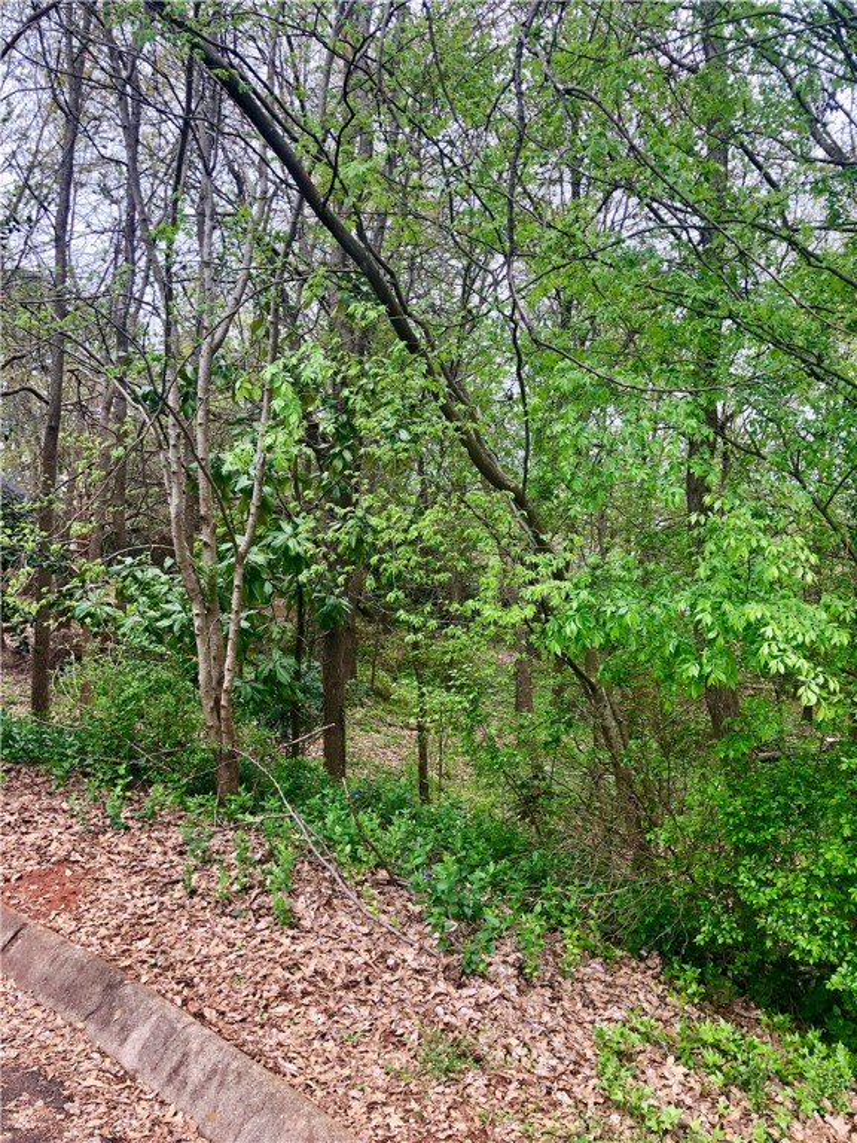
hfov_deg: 49.7
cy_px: 572
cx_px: 428
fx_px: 924
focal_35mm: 28
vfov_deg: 63.4
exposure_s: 1/130
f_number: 1.8
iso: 20
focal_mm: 4
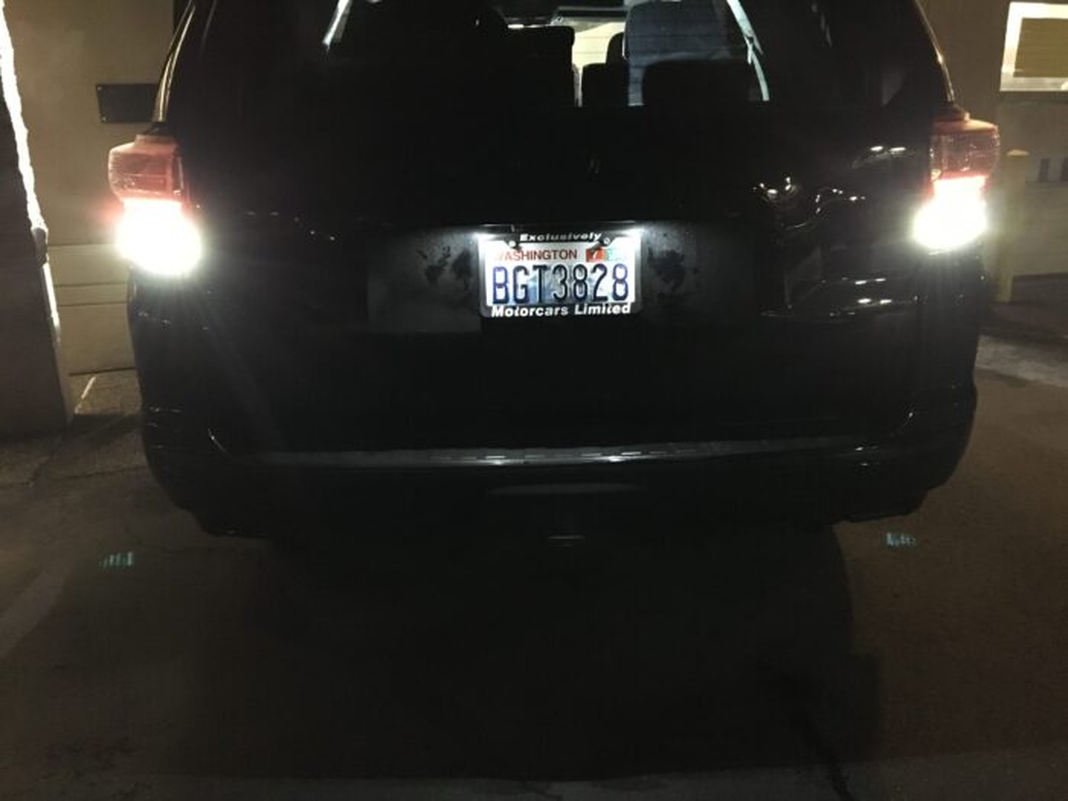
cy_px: 400
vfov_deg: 48.2
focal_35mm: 29
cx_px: 534
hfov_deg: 61.7
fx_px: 895
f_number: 2.2
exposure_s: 1/15
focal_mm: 4.15
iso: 800
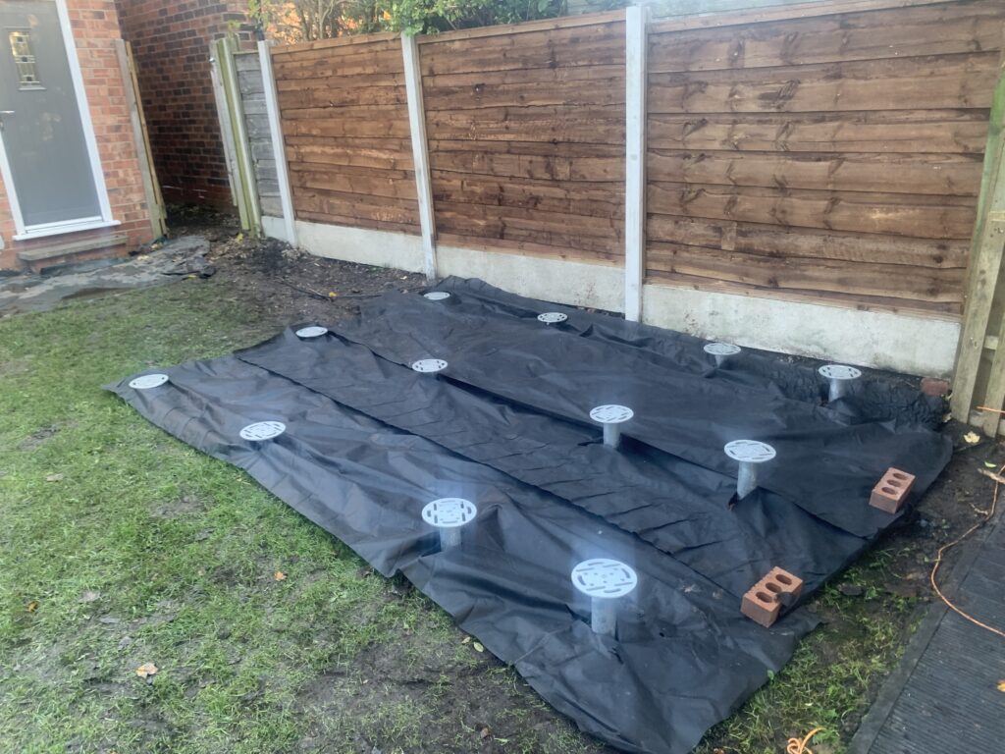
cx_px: 502
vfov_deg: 53.1
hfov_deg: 67.3
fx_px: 755
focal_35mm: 26
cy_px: 377
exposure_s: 1/71
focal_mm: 4.25
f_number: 1.8
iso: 100
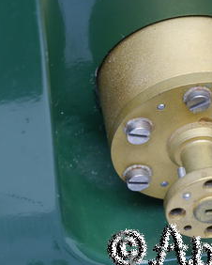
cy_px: 136
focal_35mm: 387
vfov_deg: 5.0
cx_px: 148
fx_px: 3032
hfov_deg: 4.0
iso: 400
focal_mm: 140
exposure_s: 1/5
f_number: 11
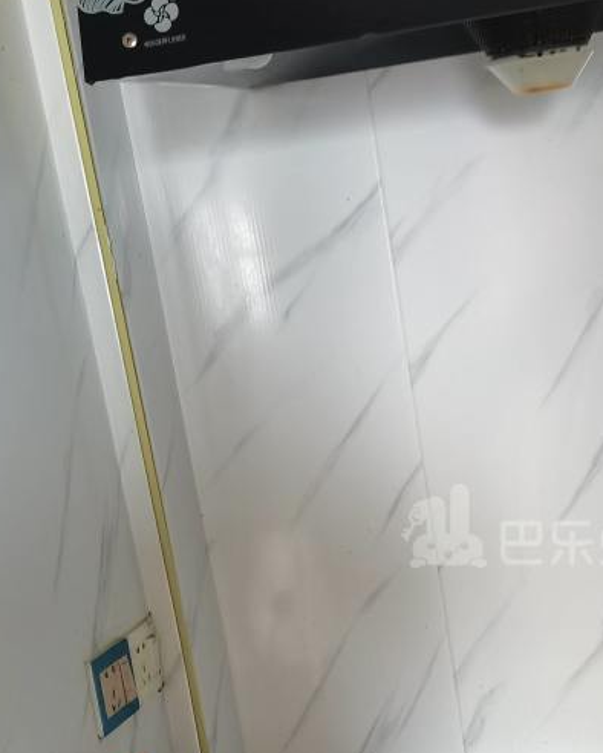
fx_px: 1226
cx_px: 523
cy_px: 527
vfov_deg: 33.7
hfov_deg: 26.8
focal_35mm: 55
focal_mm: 5.58
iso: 640
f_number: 1.8
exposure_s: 1/25
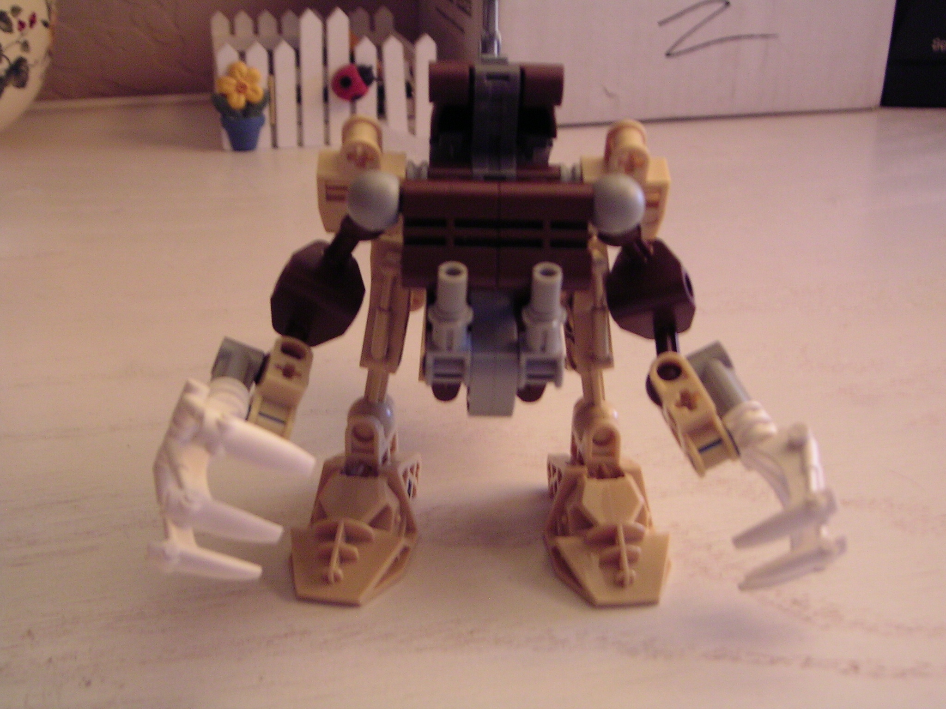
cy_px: 354
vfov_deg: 34.3
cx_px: 473
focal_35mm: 42
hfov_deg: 44.8
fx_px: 1148
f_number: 3.2
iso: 100
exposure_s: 1/3.5
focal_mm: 6.6
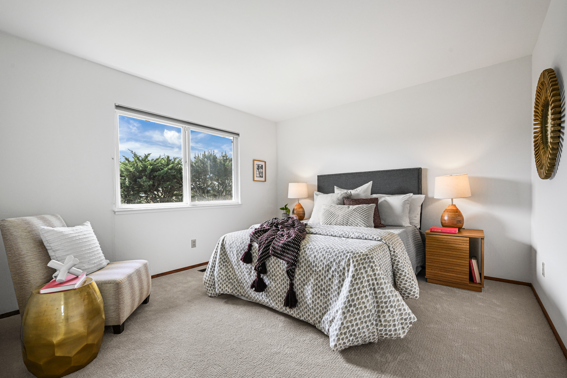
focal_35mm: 16
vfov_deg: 75.5
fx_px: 244
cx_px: 284
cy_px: 189
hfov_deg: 98.5
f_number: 9
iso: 800
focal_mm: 15.5
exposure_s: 1/25
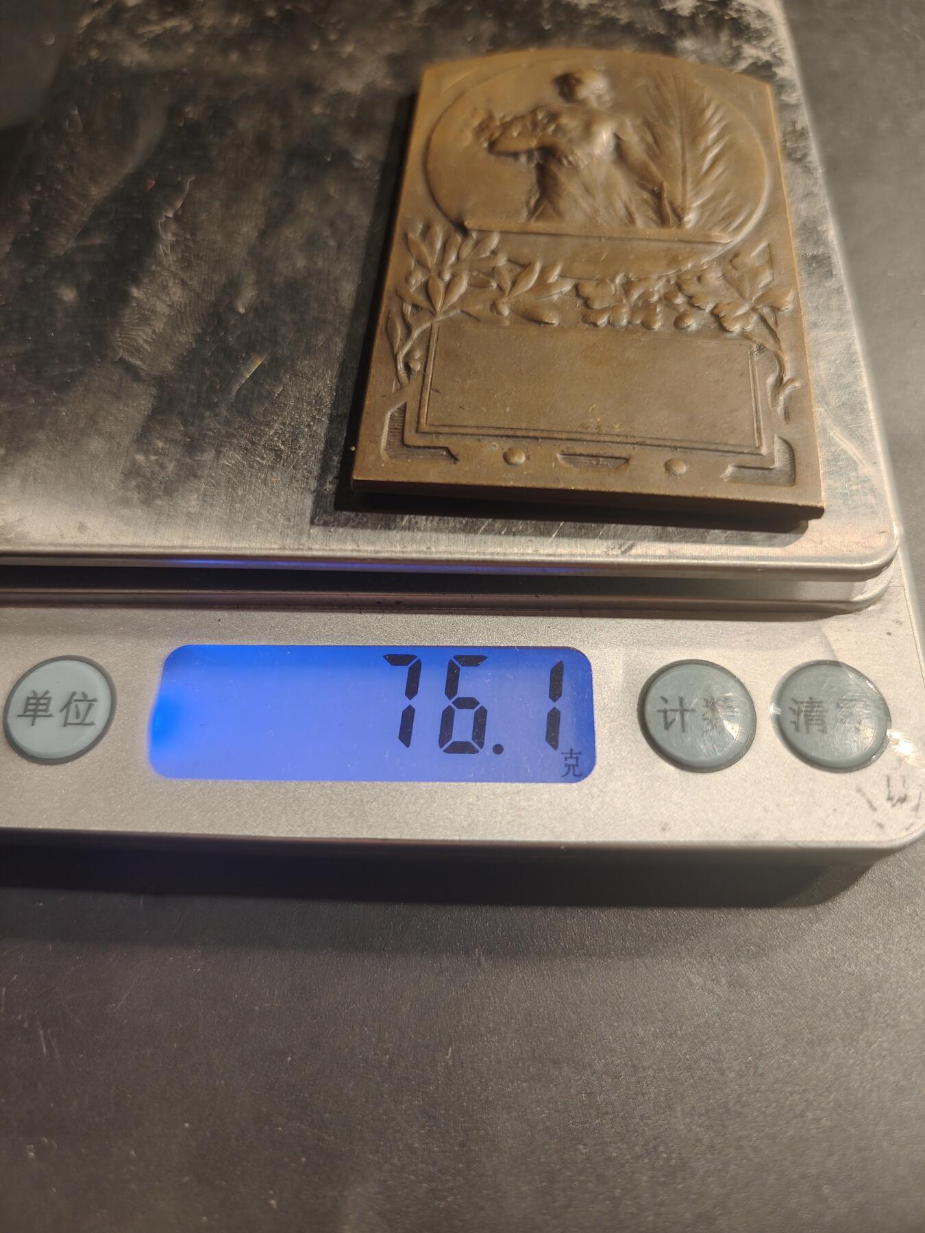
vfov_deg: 73.9
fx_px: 819
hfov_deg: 58.9
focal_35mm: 23
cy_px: 616
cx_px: 462
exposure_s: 1/200
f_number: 1.6
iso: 200
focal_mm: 6.06
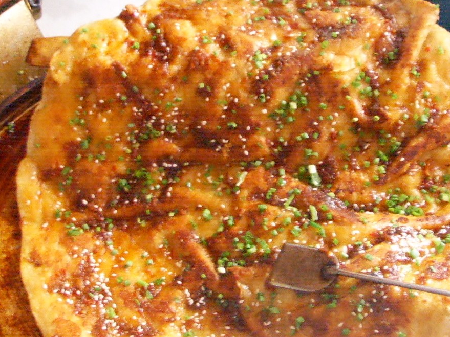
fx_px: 923
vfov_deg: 20.7
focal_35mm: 71
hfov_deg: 27.2
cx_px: 307
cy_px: 123
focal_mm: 6.6
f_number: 3.5
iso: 150
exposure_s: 1/3
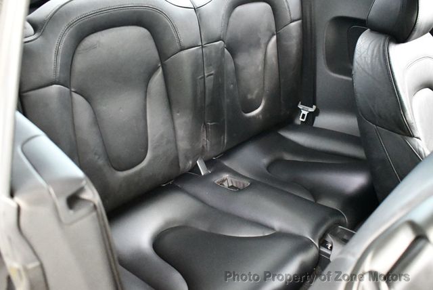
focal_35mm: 36
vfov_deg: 36.9
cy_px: 145
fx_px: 433
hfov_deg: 53.1
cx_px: 216
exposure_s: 1/50
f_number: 3.5
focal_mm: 18
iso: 12800
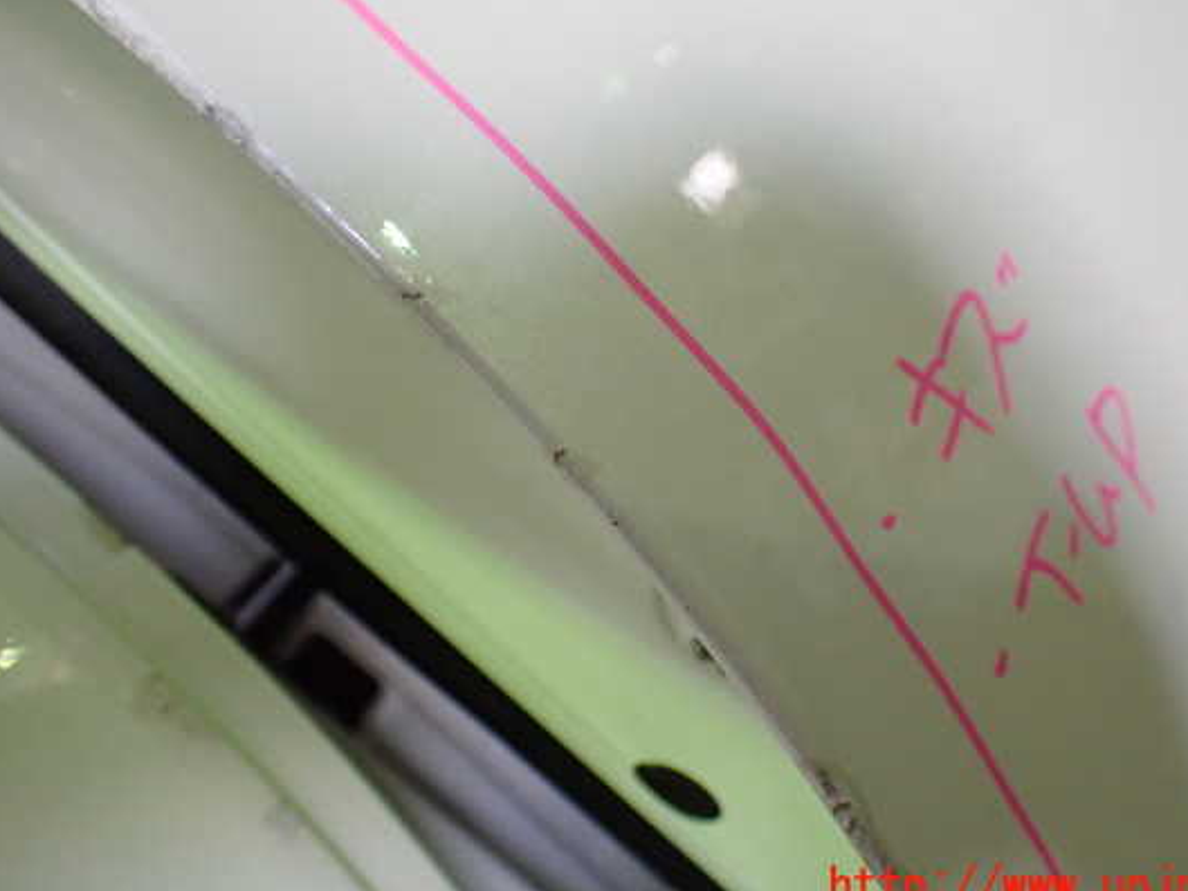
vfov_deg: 41.8
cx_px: 662
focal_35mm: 34
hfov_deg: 53.8
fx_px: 1167
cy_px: 411
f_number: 2.3
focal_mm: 5.4
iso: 800
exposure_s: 1/125
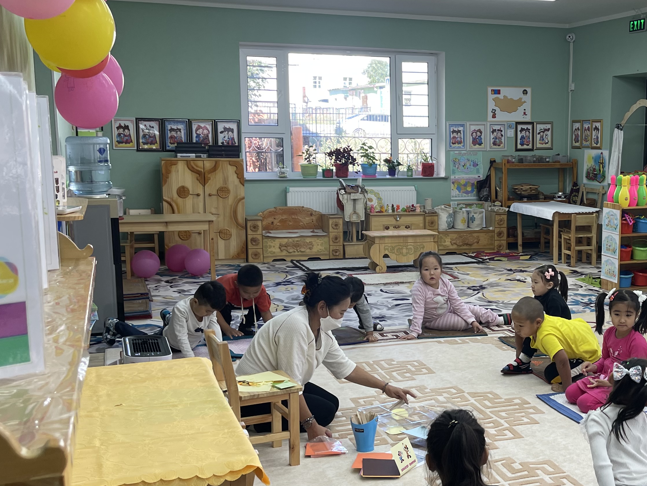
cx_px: 487
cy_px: 270
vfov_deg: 30.9
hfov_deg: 39.3
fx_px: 879
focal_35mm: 47
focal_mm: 5.1
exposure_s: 1/121
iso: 40
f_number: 1.6
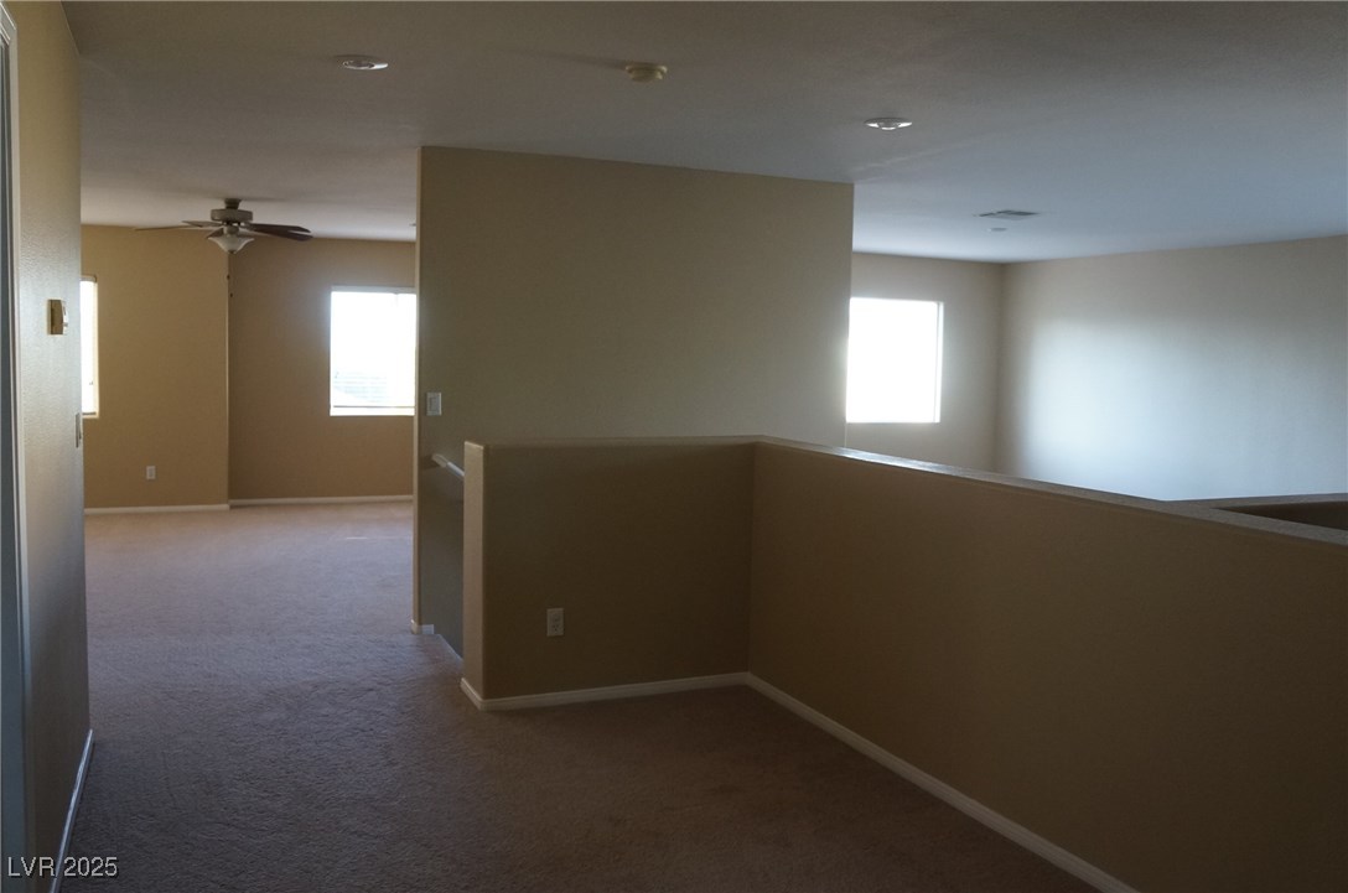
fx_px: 1121
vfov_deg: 43.4
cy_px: 446
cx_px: 674
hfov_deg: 62.0
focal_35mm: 30
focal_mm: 20
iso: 800
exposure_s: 1/60
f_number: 4
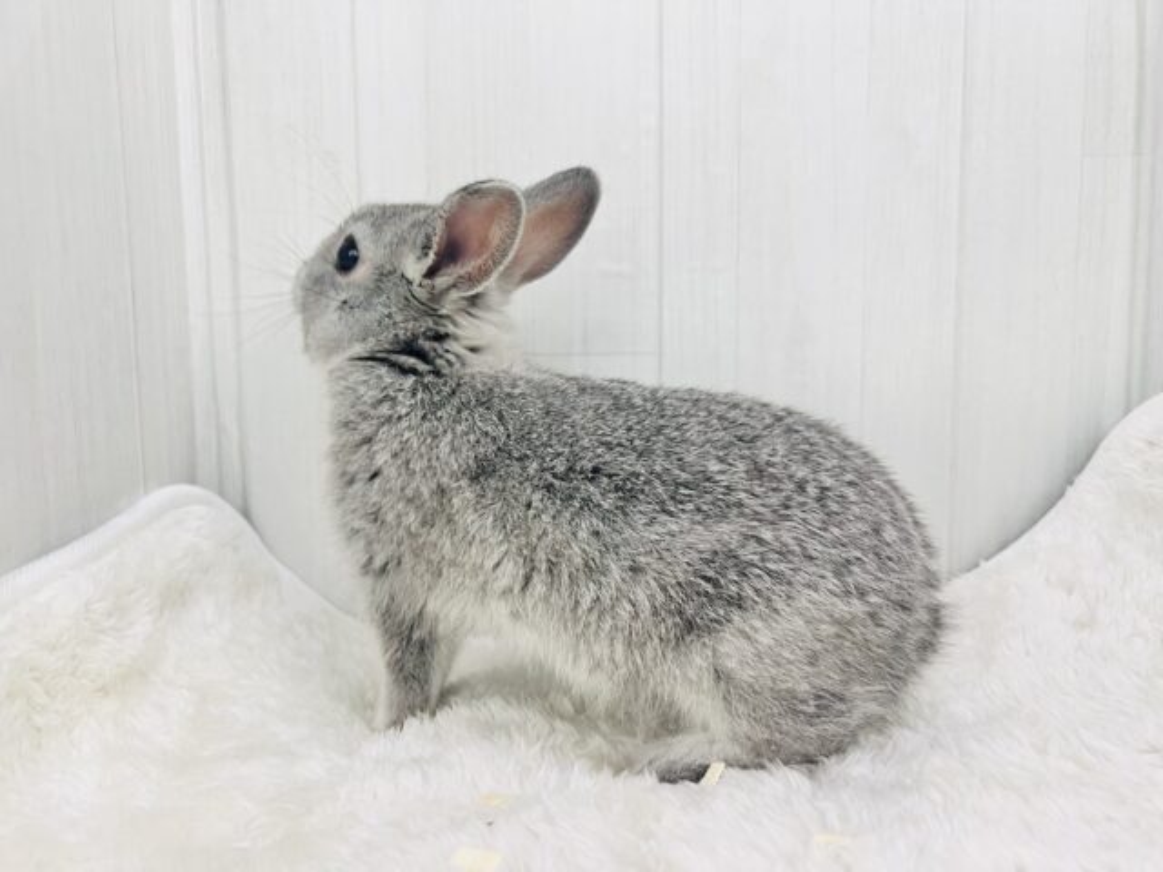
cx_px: 582
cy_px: 436
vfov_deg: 53.1
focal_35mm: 26
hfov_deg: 67.3
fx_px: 874
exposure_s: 1/50
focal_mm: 5.7
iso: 64
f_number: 1.5
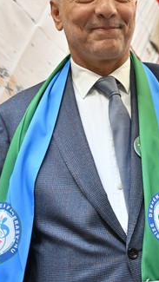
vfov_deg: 27.9
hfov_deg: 15.1
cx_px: 228
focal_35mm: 75
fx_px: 563
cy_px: 87
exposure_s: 1/400
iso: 2500
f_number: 4
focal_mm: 31.5
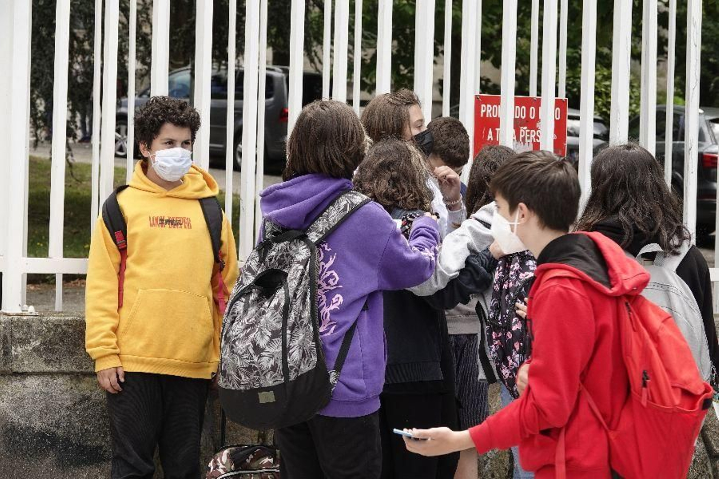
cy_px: 240
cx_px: 360
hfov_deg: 19.1
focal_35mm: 107
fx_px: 2137
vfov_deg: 12.8
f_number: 4
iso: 100
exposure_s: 1/250
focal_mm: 39.42
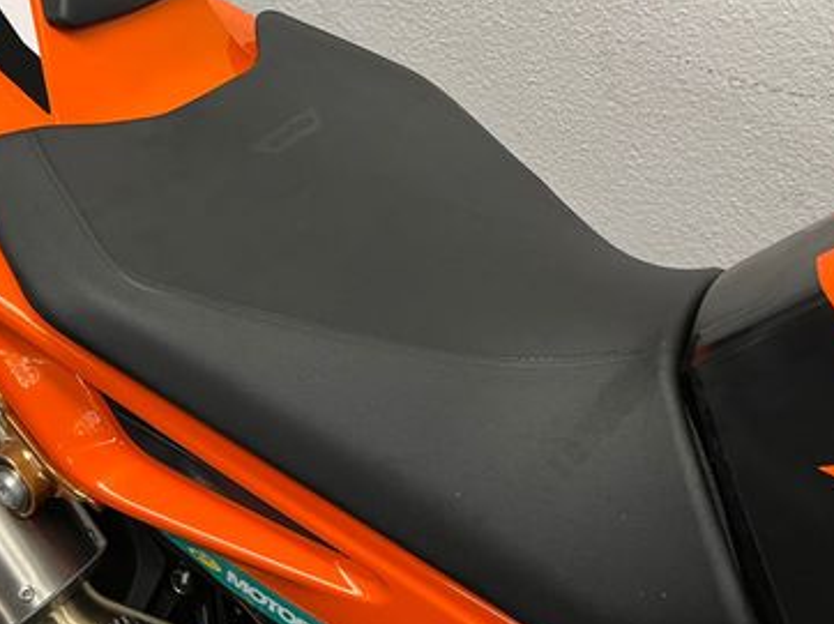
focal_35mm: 46
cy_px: 124
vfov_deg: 30.7
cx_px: 242
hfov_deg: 40.5
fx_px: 1108
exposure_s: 1/50
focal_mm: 5.1
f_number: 1.6
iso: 80
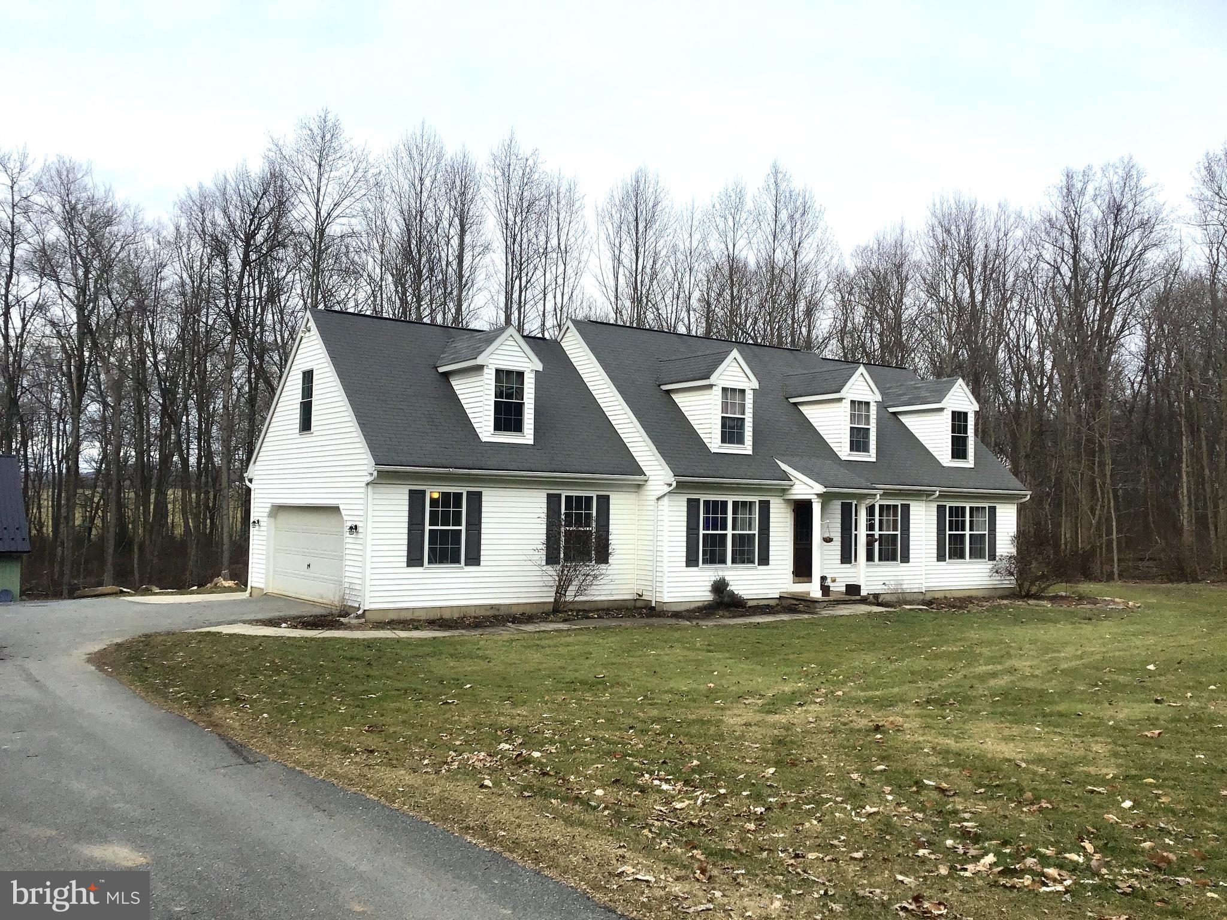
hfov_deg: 58.4
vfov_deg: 45.4
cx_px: 614
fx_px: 1099
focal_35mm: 31
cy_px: 460
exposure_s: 1/431
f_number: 2.4
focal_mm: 3.3
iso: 25
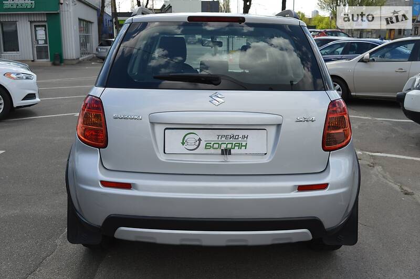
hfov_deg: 53.2
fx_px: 420
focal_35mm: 36
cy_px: 140
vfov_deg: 36.8
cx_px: 210
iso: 100
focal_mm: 24
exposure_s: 1/200
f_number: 7.1
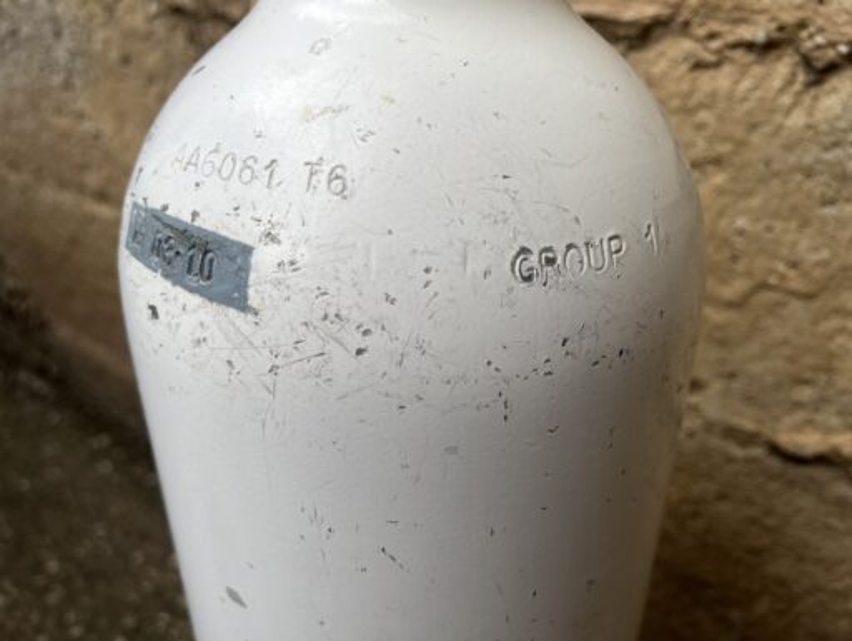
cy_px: 320
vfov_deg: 53.1
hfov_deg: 67.3
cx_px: 426
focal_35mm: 26
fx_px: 641
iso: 32
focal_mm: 5.1
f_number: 1.6
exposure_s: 1/135
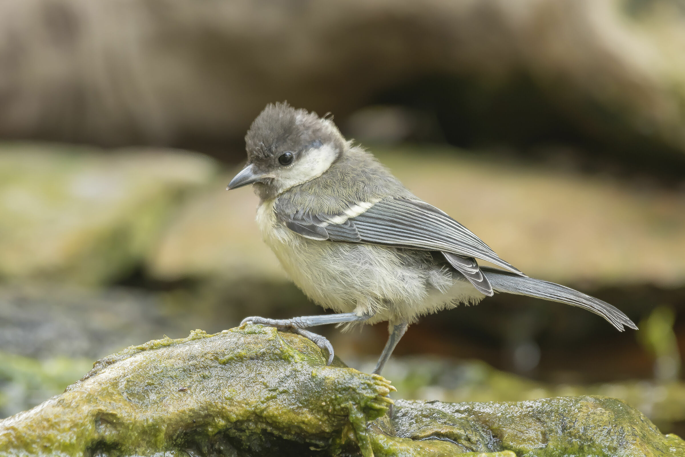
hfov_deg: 2.7
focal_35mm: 750
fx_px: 14270
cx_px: 342
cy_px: 228
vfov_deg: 1.8
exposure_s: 1/60
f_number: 8
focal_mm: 500
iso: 400
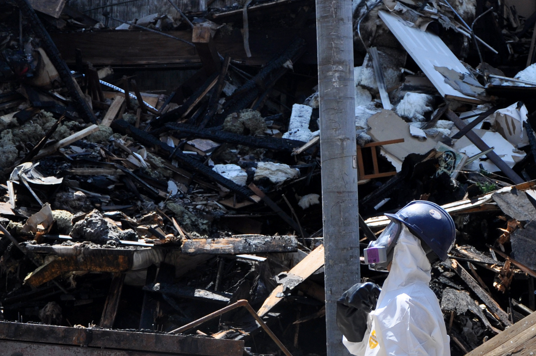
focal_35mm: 138
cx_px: 388
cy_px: 250
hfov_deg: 14.8
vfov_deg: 9.9
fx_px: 2052
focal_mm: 42
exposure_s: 1/800
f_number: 5.6
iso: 200
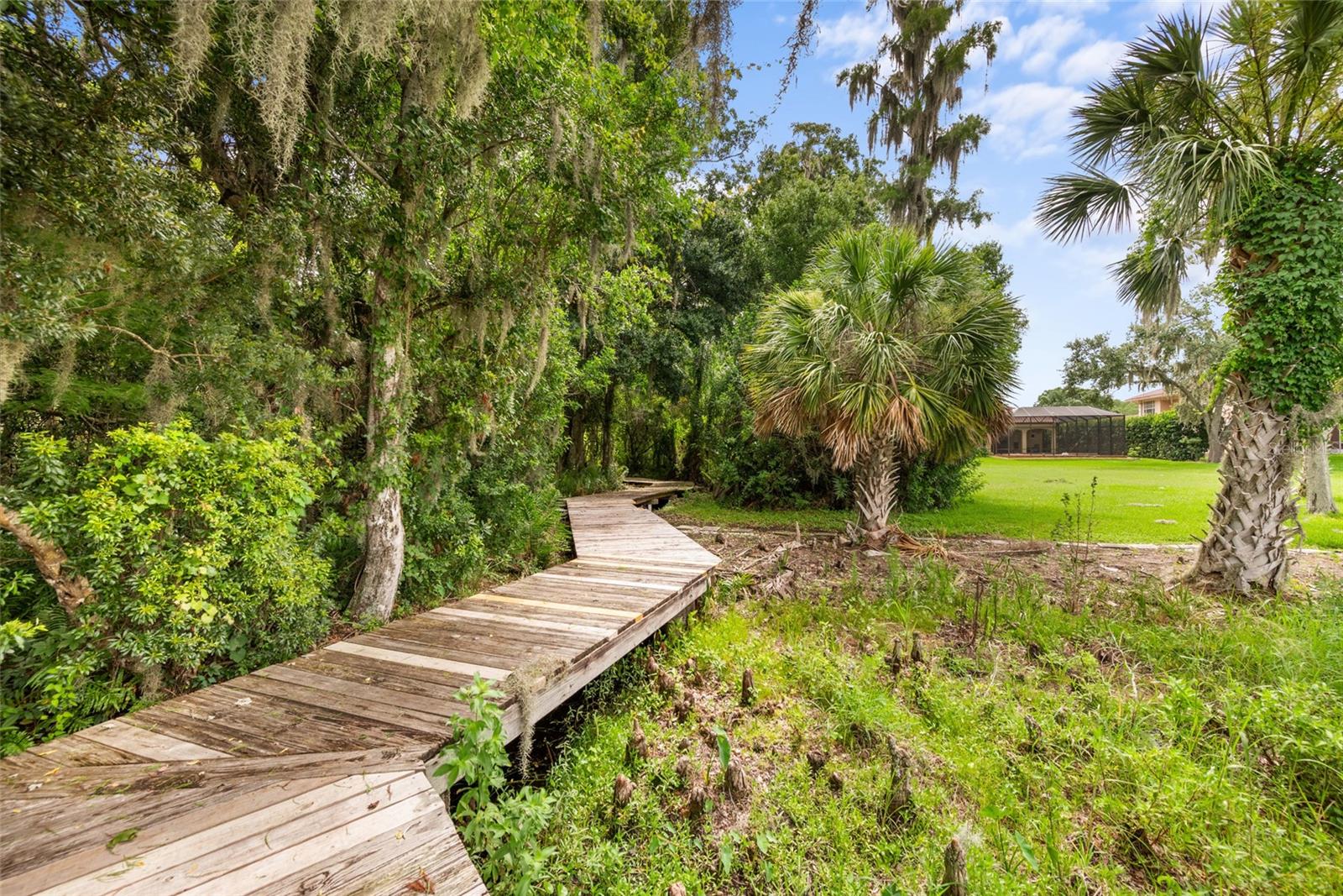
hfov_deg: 104.2
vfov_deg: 81.2
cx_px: 672
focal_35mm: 14
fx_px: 522
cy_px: 448
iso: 250
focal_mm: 14
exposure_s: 1/250
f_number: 6.3
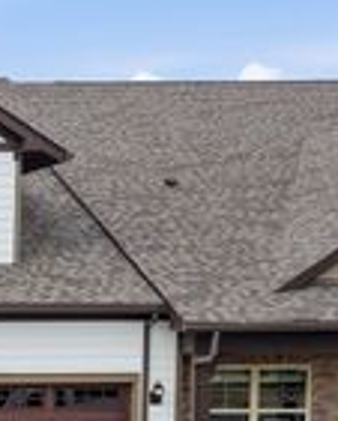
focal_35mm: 83
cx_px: -299
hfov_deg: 15.5
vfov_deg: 22.8
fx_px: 1037
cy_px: 318
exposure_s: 1/6400
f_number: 1.8
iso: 200
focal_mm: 8.7
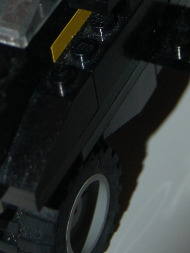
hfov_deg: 9.9
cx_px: 23
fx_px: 1091
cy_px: -5
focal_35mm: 149
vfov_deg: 13.1
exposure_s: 1/60
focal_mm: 28
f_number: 4.2
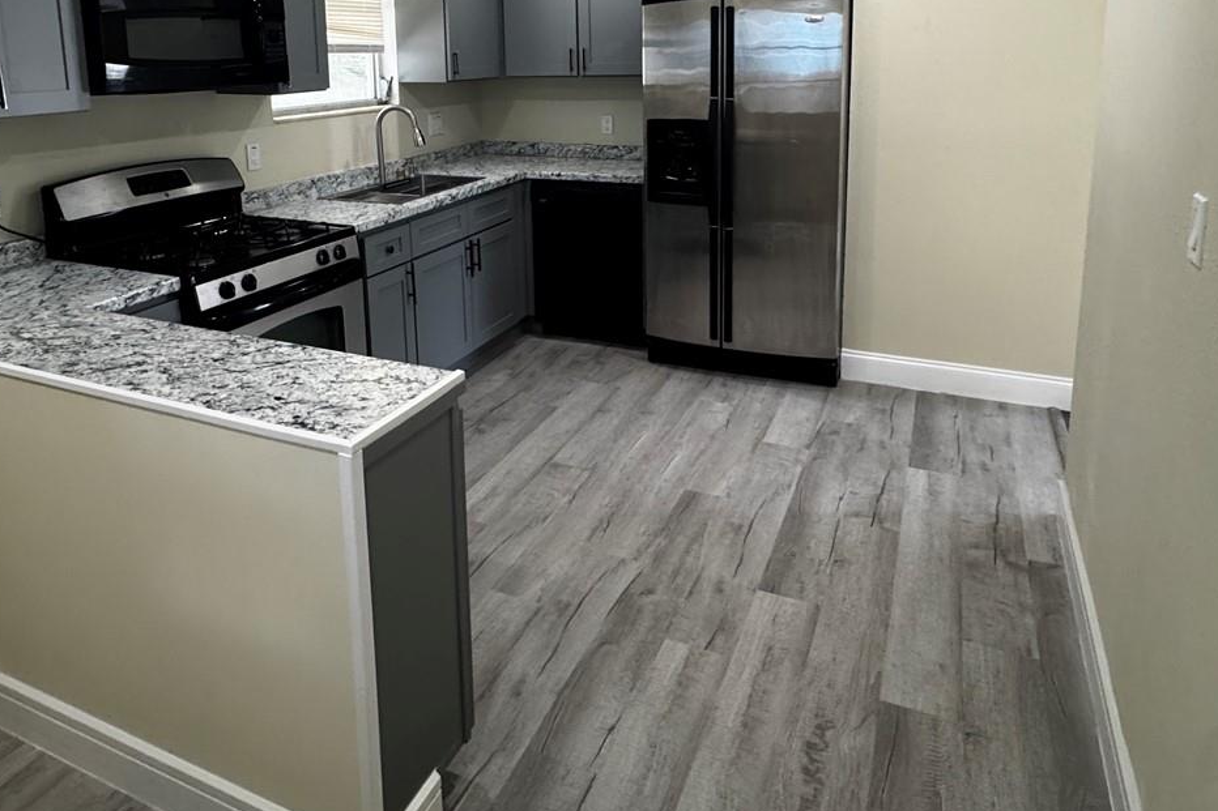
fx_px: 846
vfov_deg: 49.0
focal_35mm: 25
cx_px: 566
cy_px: 191
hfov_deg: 71.4
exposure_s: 1/120
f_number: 2.2
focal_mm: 2.22
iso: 320
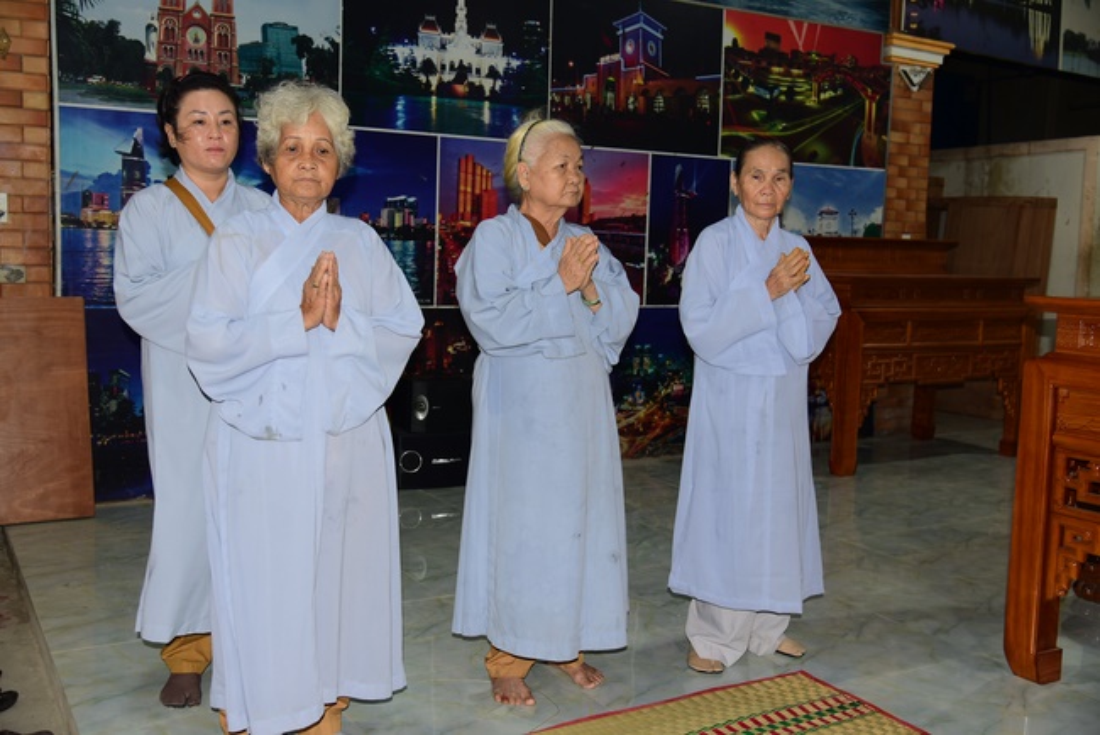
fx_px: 1070
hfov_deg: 54.4
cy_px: 368
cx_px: 550
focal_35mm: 35
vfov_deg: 37.9
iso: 320
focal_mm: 35
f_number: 4
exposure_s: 1/60
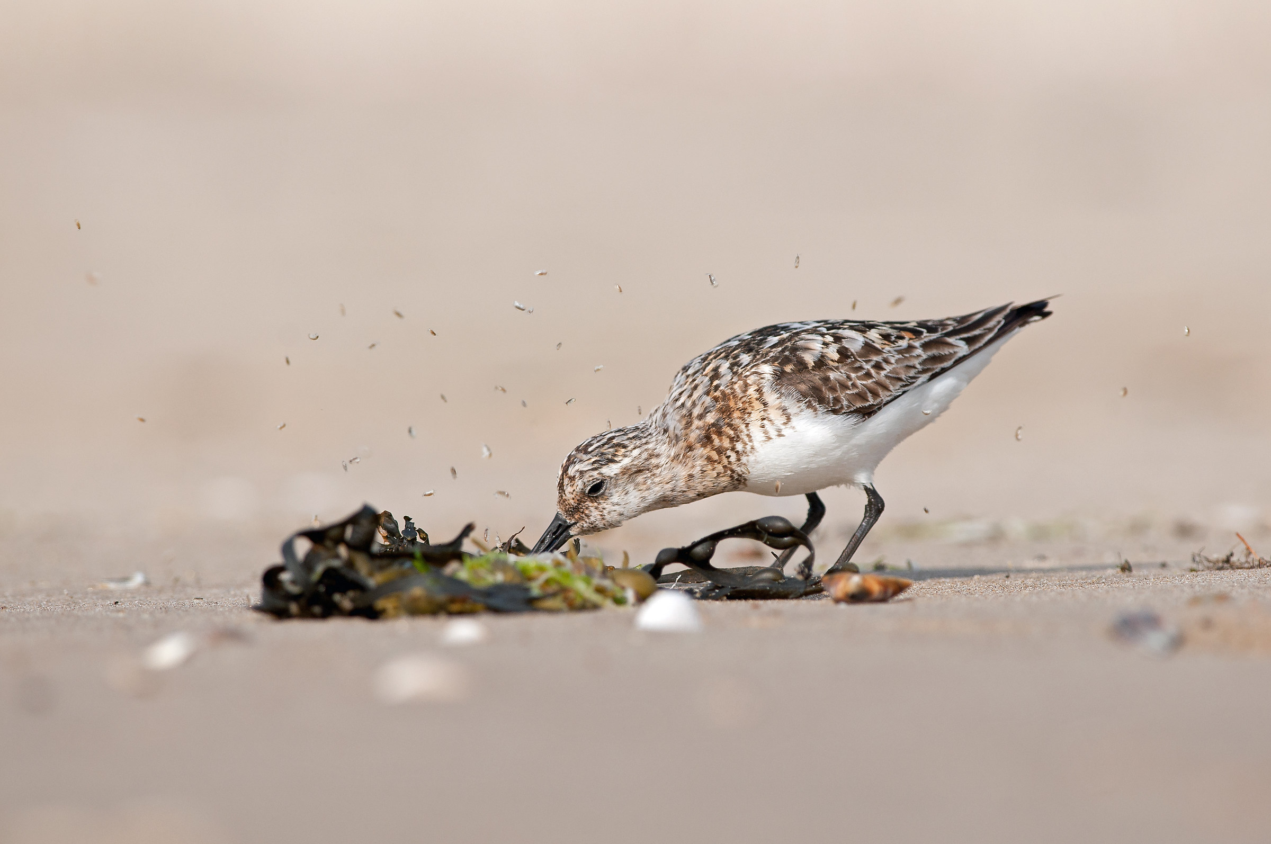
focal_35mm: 450
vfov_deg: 3.0
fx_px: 15868
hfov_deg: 4.6
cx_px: 636
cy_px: 422
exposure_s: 1/1600
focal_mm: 300
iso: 320
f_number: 6.3
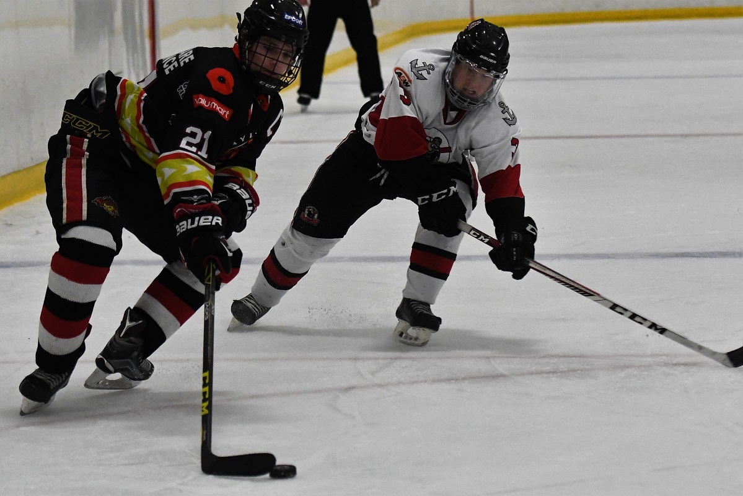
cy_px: 248
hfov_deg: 19.5
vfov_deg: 13.0
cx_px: 372
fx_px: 2167
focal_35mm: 105
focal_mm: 70
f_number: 2.8
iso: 2800
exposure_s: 1/1000
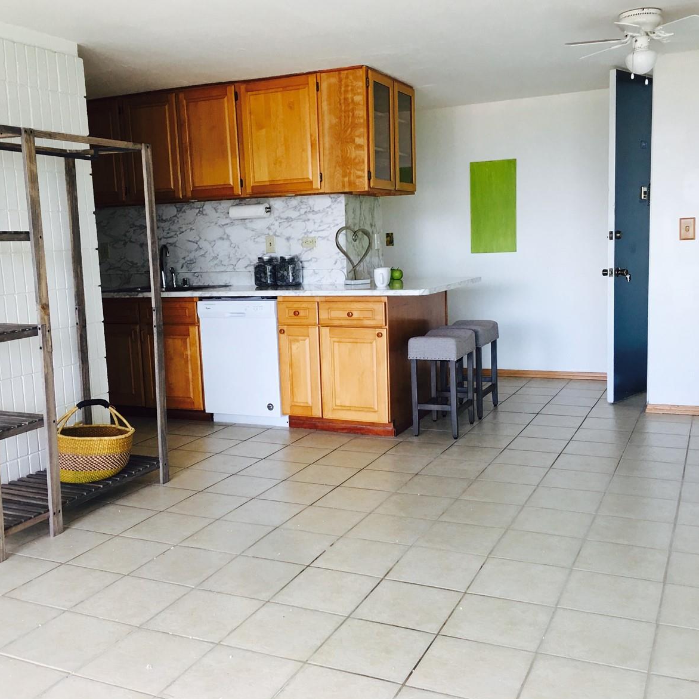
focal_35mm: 35
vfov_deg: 47.2
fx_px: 800
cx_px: 332
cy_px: 348
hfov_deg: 47.2
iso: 25
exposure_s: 1/30
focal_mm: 4.15
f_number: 2.2
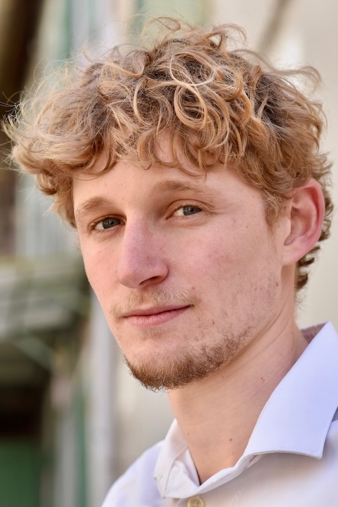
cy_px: 254
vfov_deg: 23.9
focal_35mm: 85
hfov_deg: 16.1
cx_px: 169
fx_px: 1197
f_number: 5.6
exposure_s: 1/800
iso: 400
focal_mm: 85
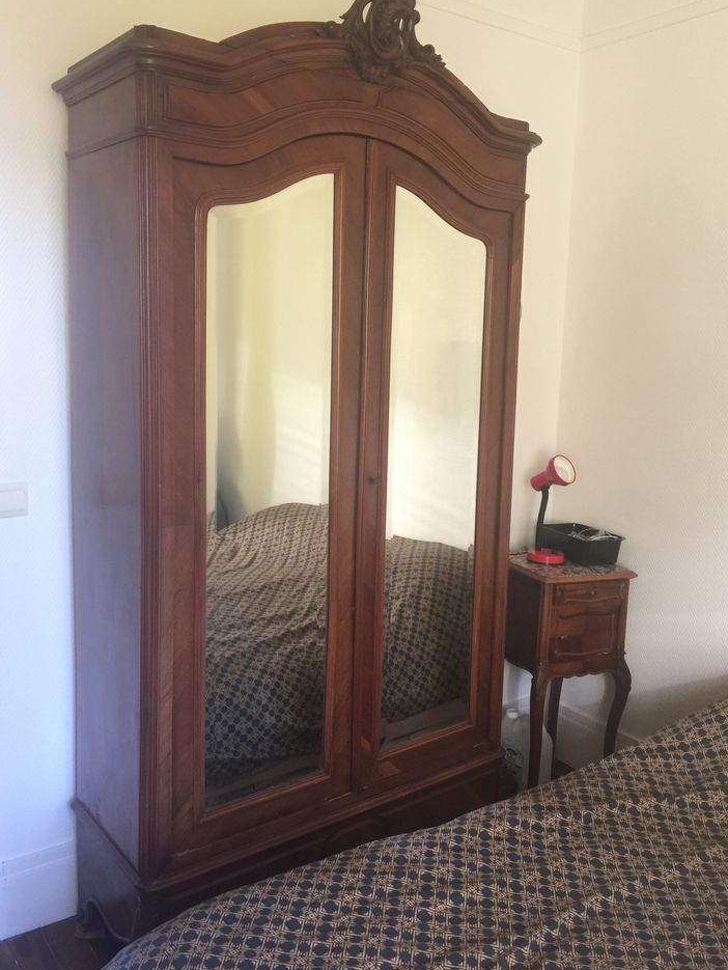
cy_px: 456
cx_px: 364
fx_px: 869
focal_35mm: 31
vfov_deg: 58.3
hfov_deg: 45.5
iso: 64
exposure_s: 1/33
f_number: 2.2
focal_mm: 4.15
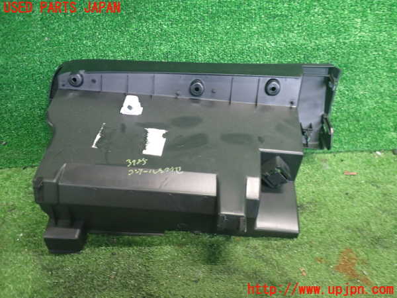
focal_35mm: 30
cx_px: 198
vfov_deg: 46.8
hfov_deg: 60.0
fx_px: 344
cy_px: 149
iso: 640
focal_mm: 5.4
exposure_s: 1/30
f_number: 2.3
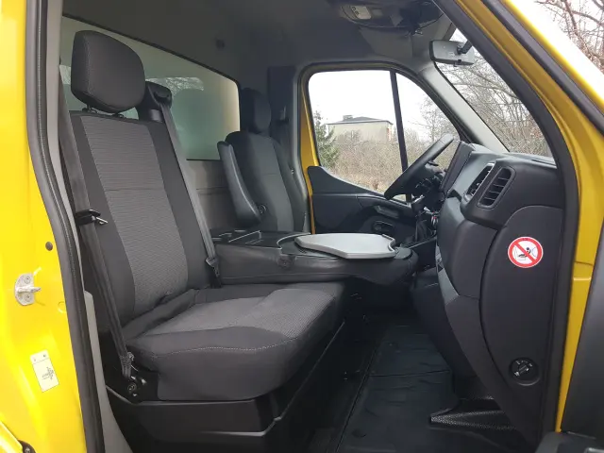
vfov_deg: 53.1
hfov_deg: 67.3
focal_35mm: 26
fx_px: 454
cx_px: 302
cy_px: 226
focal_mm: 4.2
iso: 50
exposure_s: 1/100
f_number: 1.7
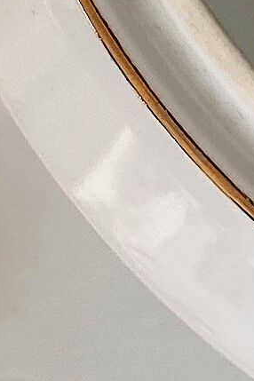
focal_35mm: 254
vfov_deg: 7.9
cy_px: -215
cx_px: 550
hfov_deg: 5.3
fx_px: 2688
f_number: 1.8
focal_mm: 4.25
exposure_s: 1/122
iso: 40
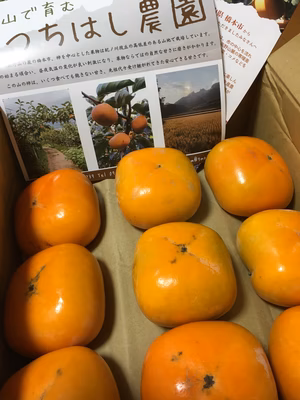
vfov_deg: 61.7
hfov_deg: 48.2
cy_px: 200
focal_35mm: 29
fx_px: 335
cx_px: 150
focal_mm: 4.15
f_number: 2.2
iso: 80
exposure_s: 1/30
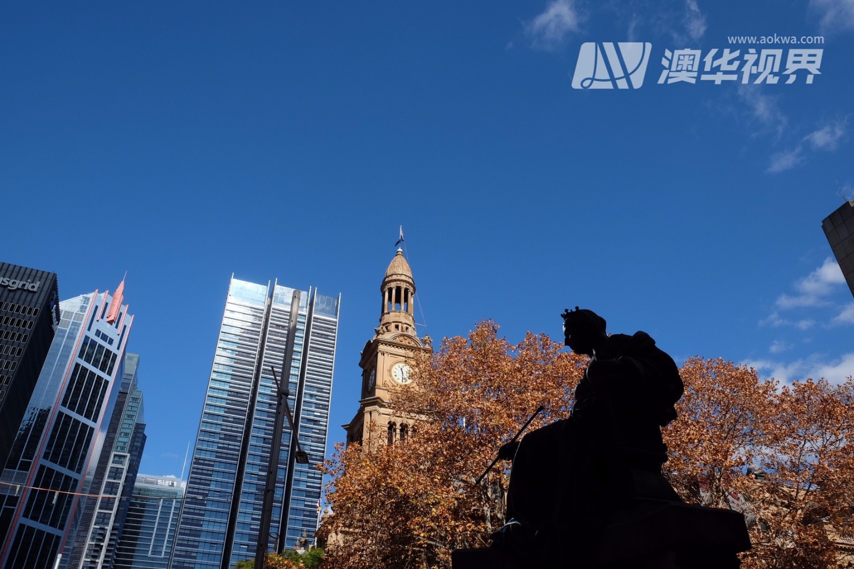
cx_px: 427
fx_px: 664
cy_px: 284
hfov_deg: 65.5
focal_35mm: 28
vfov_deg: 46.4
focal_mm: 18.8
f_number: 11
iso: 400
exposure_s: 1/400
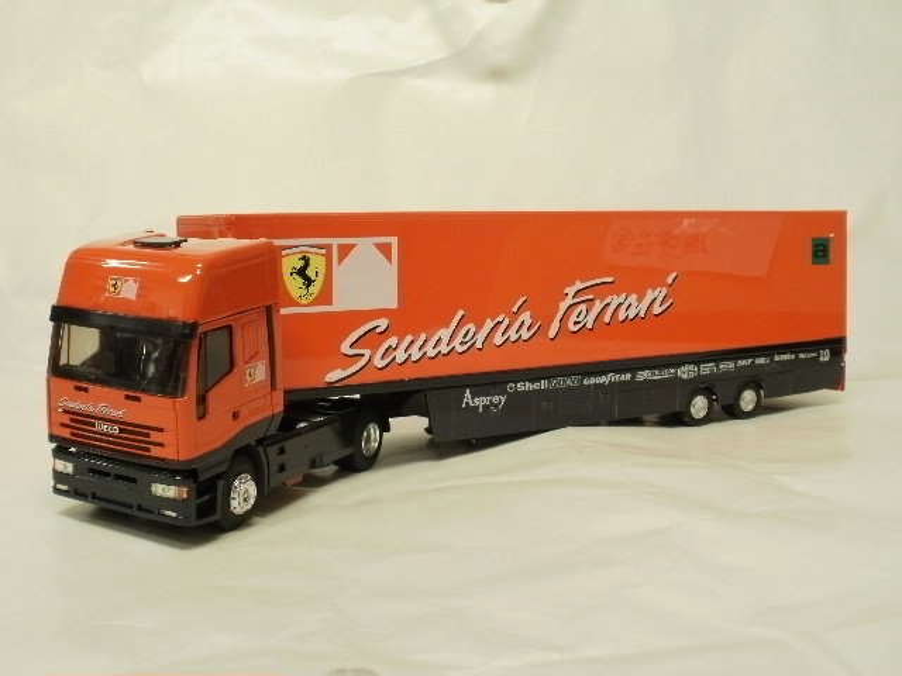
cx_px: 451
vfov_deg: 32.9
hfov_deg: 42.9
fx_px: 1147
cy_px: 338
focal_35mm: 44
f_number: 4
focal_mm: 7.7
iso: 125
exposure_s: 1/10
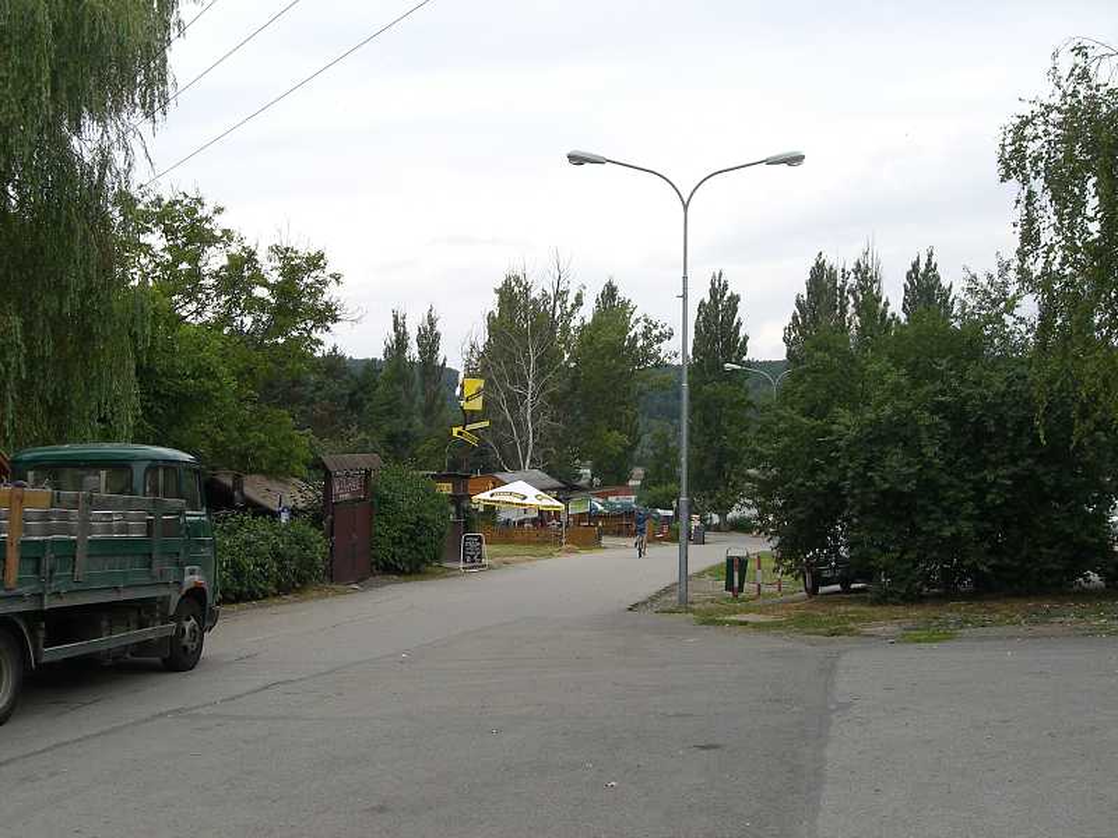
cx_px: 559
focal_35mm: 38
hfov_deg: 49.0
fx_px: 1227
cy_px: 419
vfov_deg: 37.7
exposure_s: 1/250
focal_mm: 6.3
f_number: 4.4
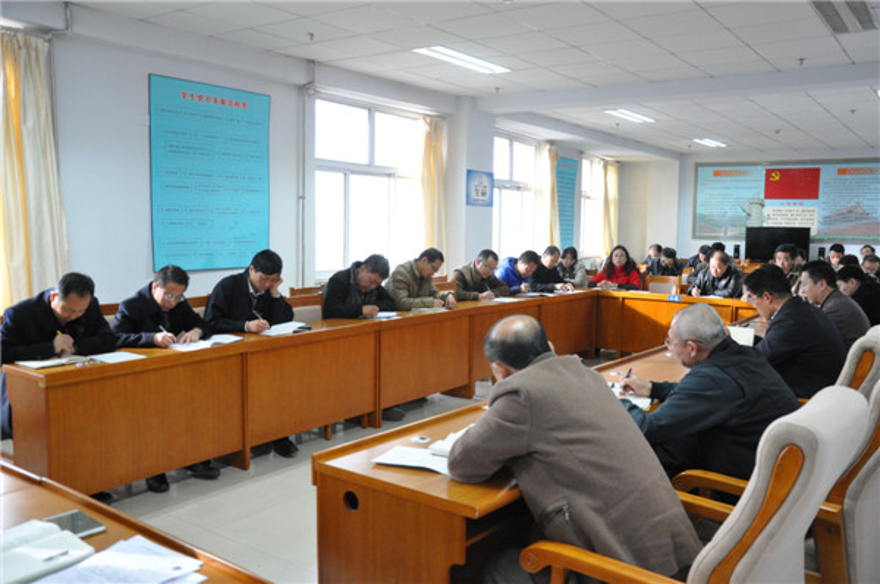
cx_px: 440
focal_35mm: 32
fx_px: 769
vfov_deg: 41.6
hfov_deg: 59.6
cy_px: 292
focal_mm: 21
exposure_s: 1/60
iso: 1600
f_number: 4
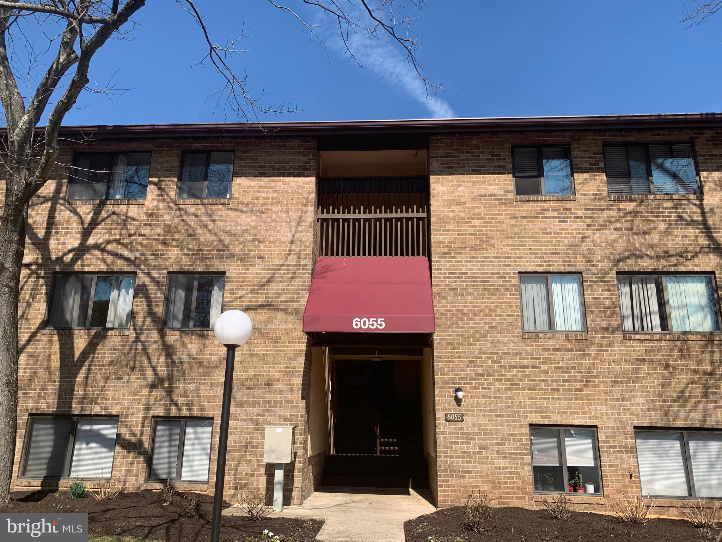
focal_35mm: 26
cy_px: 271
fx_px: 542
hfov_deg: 67.3
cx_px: 361
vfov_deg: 53.1
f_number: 1.8
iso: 25
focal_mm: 4.25
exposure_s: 1/1916
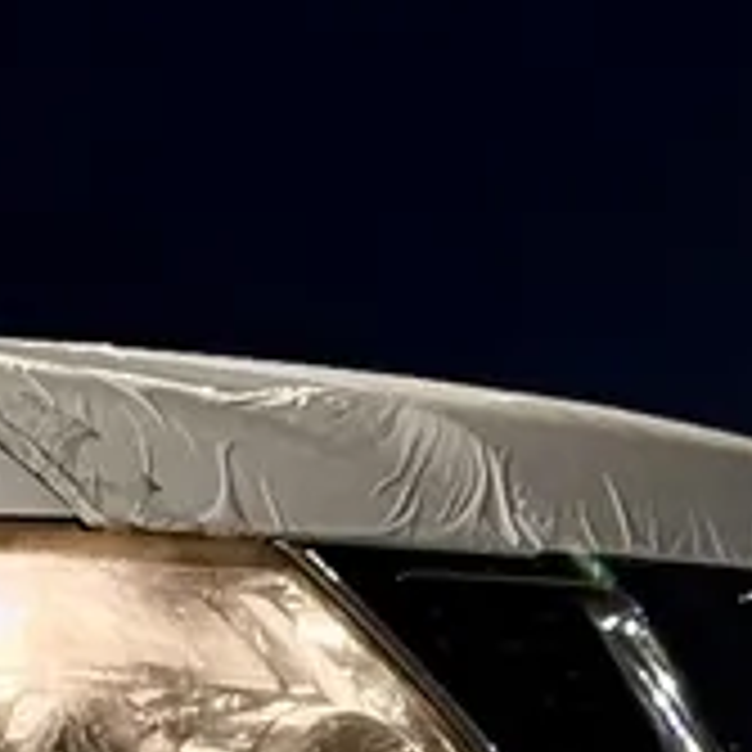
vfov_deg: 10.7
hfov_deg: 10.6
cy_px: 356
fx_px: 4006
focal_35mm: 163
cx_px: -126
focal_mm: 6.76
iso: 200
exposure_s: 1/50
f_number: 1.78
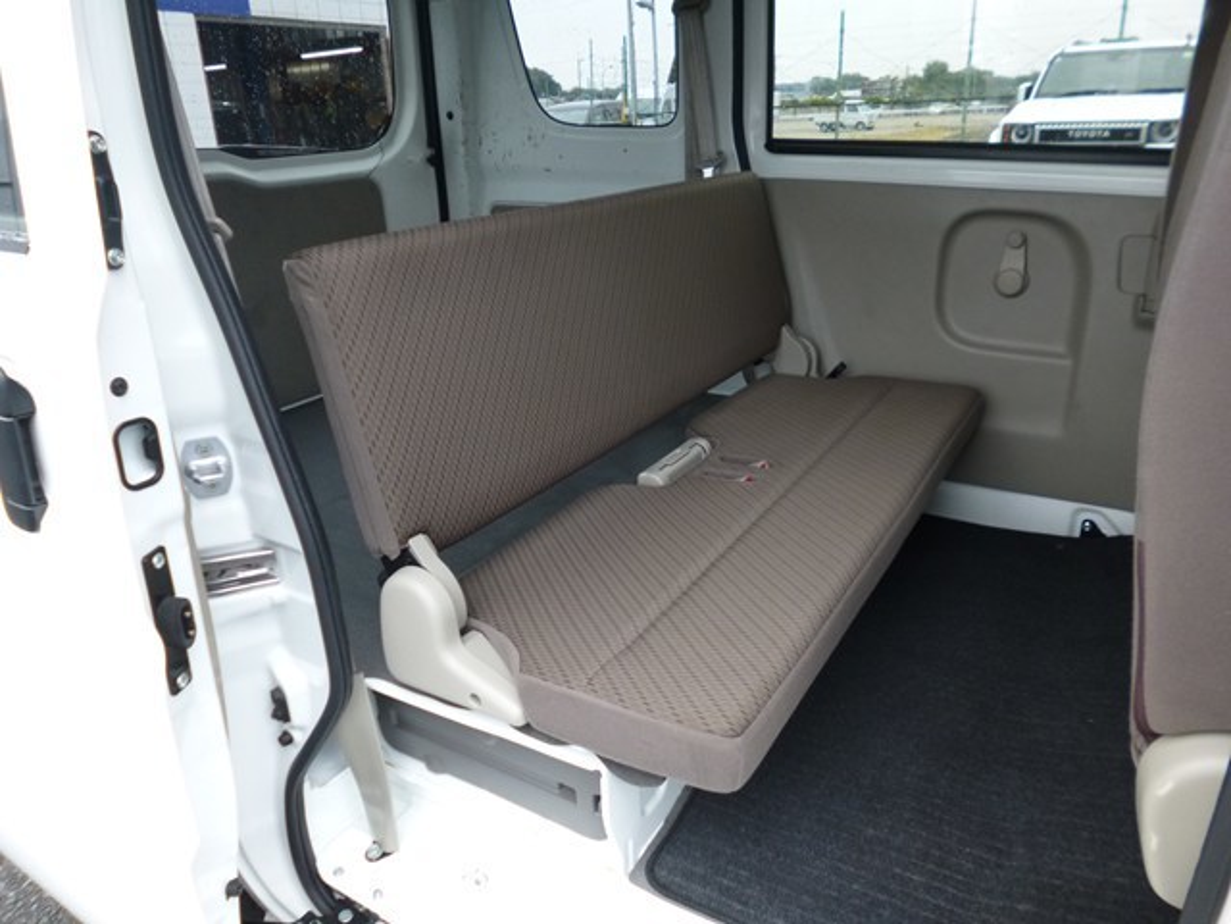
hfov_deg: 71.6
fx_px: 853
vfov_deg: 56.8
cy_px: 462
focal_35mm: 24
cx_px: 616
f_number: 2.8
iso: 160
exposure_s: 1/60
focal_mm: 4.3
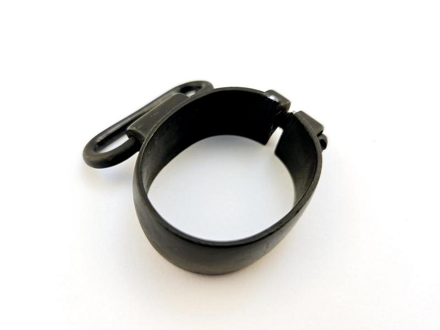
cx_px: 220
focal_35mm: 23
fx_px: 292
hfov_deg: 73.9
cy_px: 165
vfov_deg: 58.9
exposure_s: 1/100
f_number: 1.8
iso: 32
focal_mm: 5.4
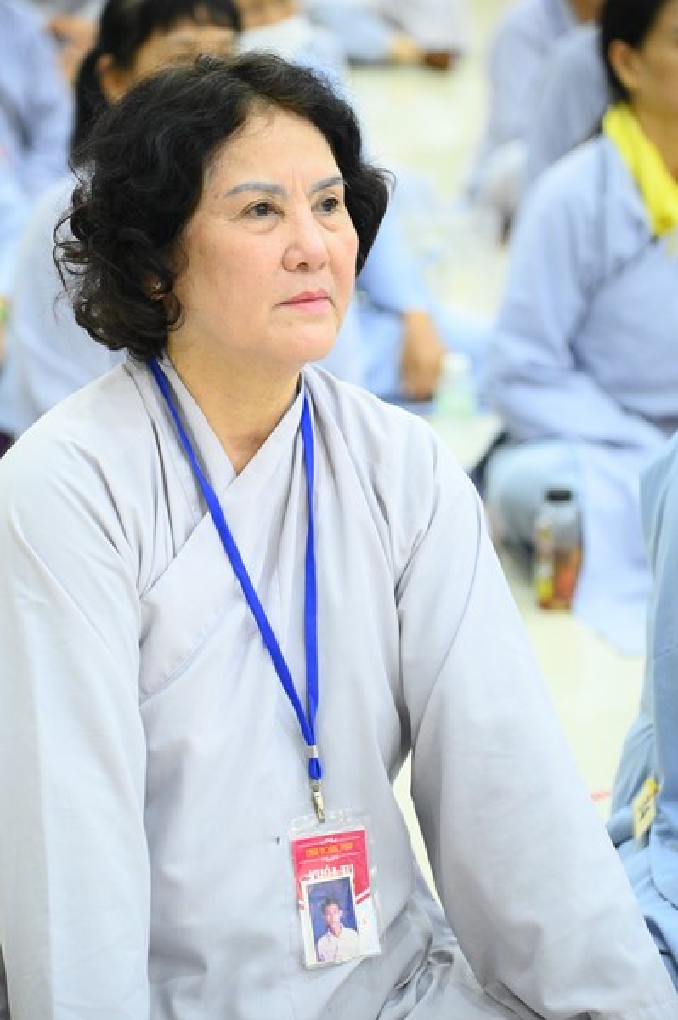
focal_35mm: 130
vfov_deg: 15.8
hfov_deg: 10.5
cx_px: 313
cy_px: 527
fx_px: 3679
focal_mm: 120
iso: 8000
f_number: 4
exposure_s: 1/160
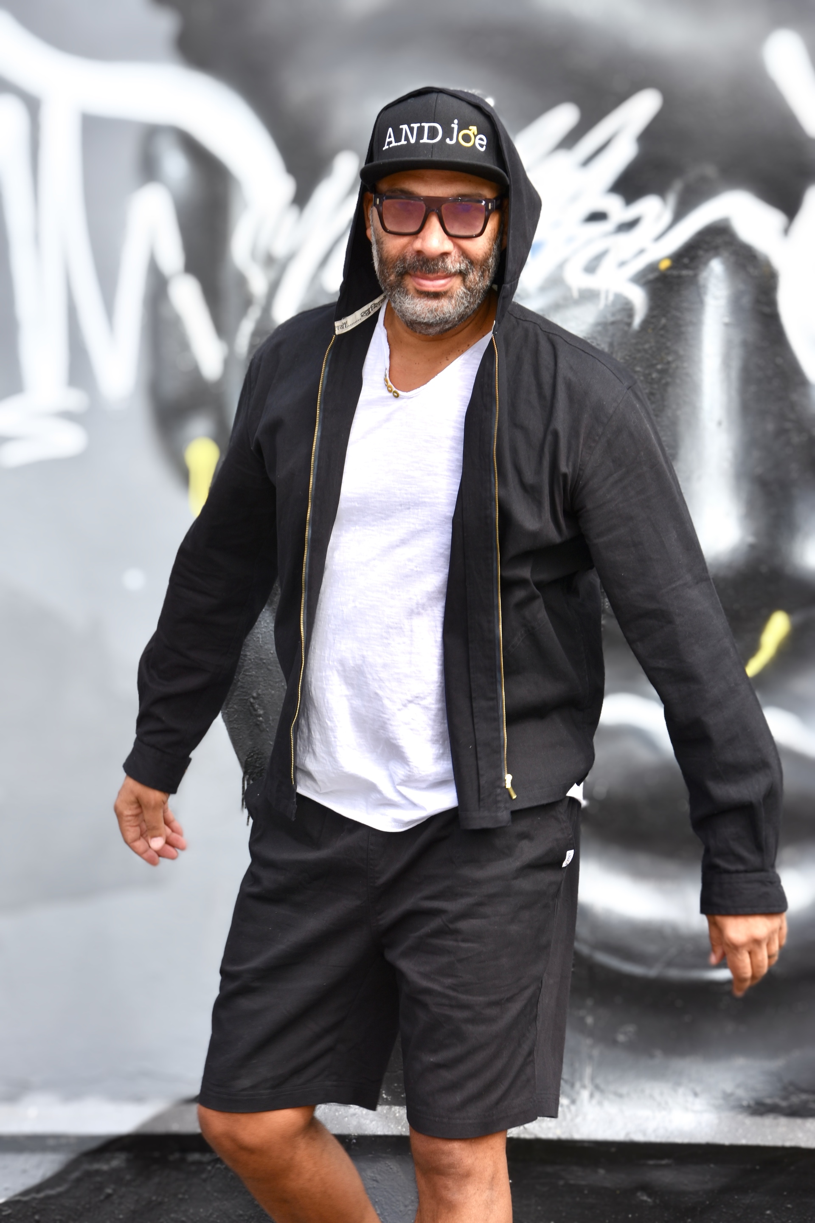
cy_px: 612
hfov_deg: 13.0
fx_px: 3565
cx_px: 408
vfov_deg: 19.5
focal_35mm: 105
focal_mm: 70
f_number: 6.3
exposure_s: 1/250
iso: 100
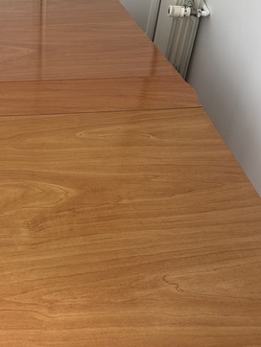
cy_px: 186
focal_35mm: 53
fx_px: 532
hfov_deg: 26.7
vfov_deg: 36.1
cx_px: 33
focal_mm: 6.86
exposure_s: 1/121
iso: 125
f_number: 1.78
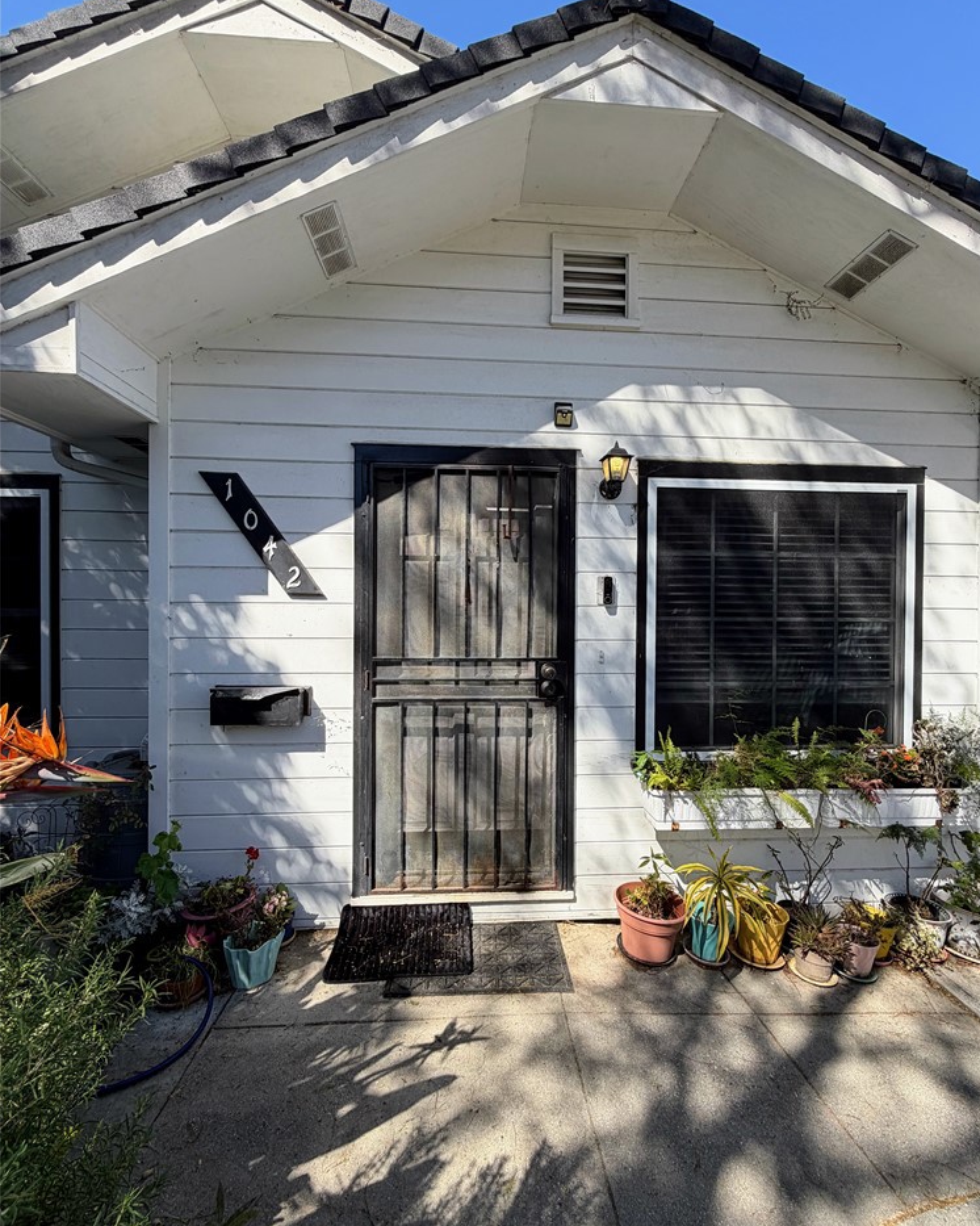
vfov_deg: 96.8
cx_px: 503
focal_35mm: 15
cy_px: 618
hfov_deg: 84.0
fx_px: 544
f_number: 2.2
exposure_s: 1/613
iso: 40
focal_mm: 2.22
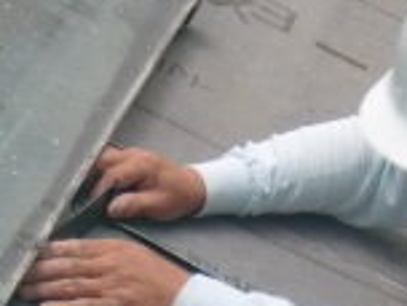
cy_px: 497
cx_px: 337
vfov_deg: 9.0
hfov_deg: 12.3
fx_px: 1881
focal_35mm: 160
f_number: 3.9
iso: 200
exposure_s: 1/60
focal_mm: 6.66
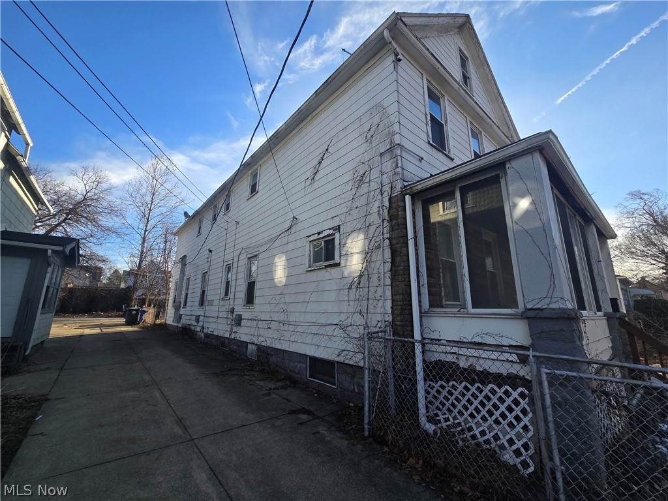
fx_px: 251
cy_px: 250
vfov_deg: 89.9
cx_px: 334
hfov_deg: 106.2
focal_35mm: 13
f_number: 2.2
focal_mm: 2.2
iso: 100
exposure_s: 1/2000
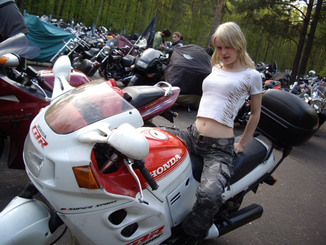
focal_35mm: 38
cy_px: 122
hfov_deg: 49.0
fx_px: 358
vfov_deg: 37.7
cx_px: 163
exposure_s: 1/125
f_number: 2.8
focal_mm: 7.9
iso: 100
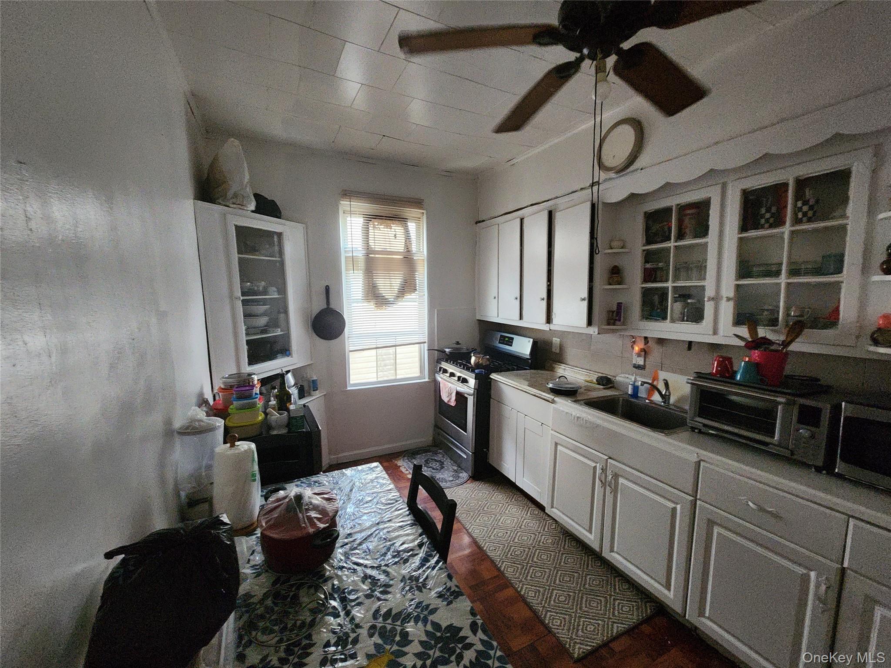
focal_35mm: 13
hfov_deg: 106.2
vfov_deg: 89.9
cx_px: 446
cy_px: 334
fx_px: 335
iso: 640
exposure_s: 1/30
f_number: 2.2
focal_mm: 2.2
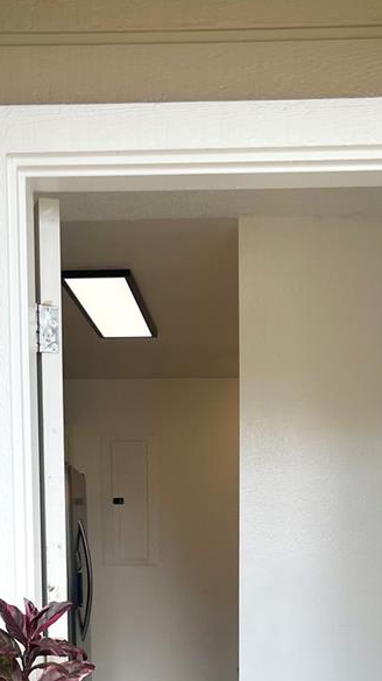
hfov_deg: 21.4
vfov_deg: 34.5
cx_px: 211
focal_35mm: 56
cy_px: 652
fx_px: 1010
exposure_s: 1/894
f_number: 1.6
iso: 32
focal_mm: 5.1
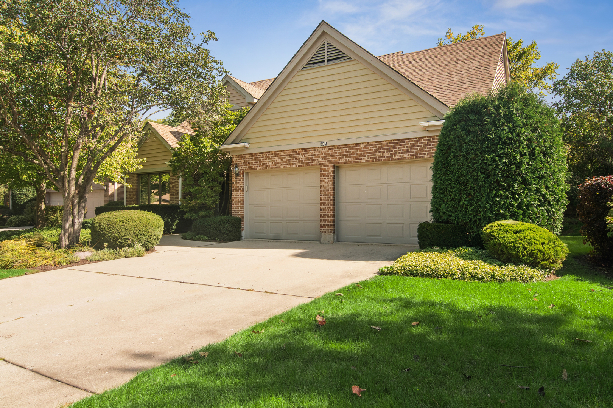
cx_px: 306
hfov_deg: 73.7
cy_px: 204
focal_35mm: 24
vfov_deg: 53.1
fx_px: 409
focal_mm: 16
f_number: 8
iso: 200
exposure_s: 1/160
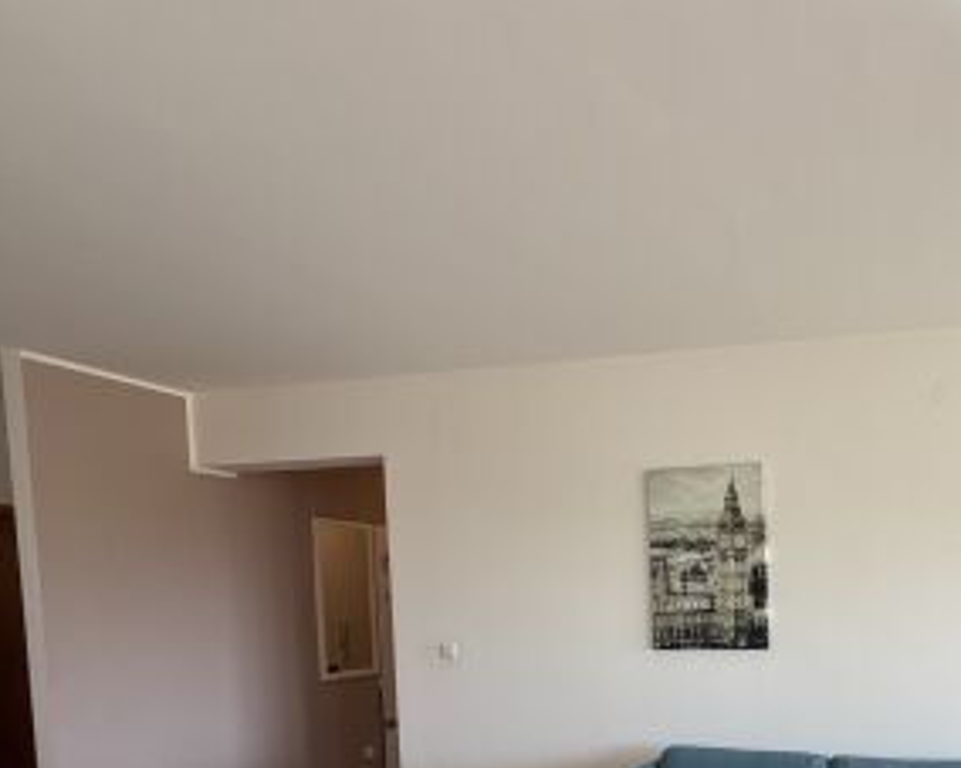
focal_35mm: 26
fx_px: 739
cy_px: 651
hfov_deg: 58.5
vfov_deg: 50.4
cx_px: 826
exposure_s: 1/99
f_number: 2.2
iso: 64
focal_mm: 2.22
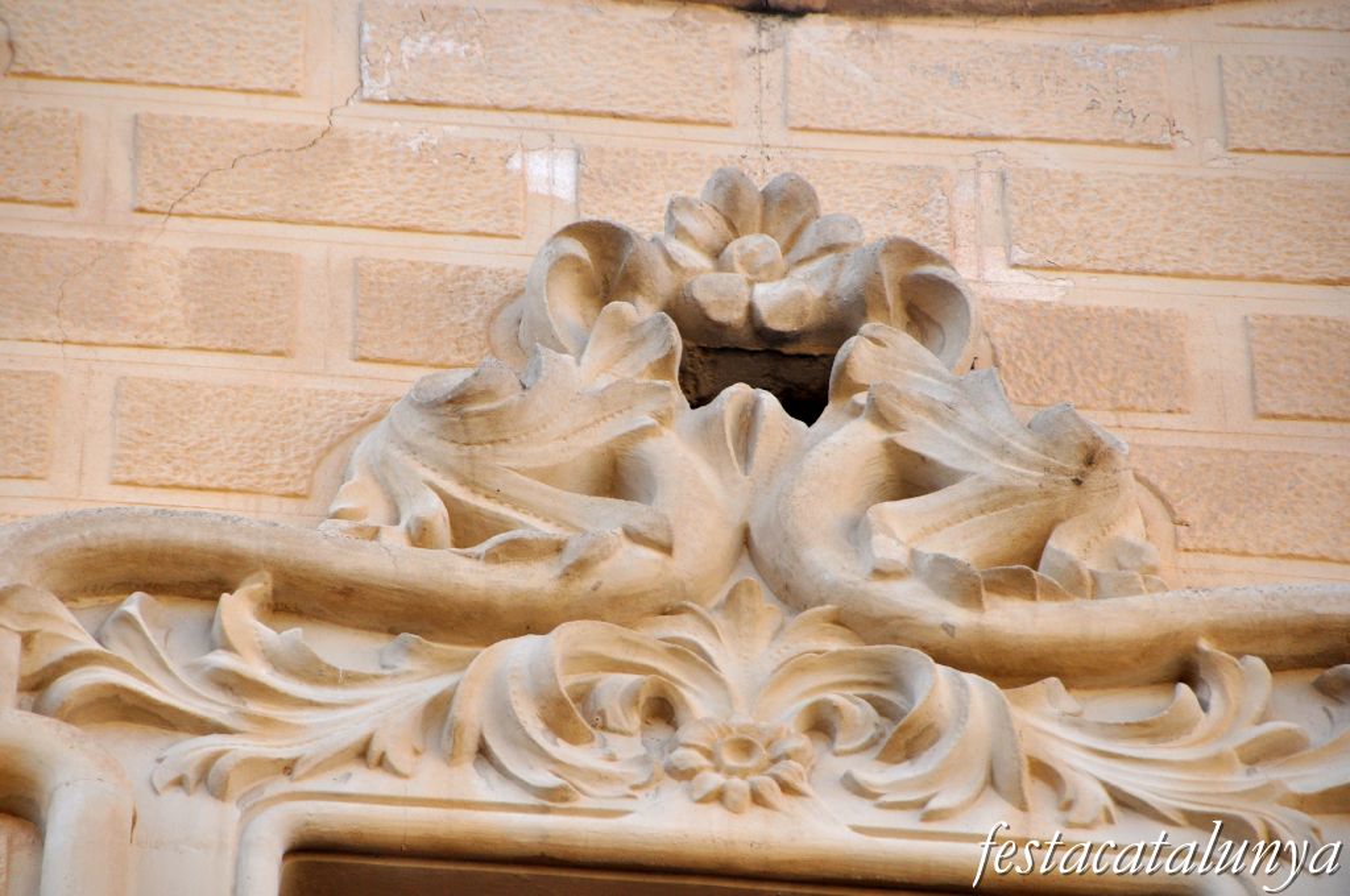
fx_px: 11236
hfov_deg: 6.9
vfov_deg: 4.6
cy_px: 448
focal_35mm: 300
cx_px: 675
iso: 500
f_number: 6.3
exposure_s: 1/640
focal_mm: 200
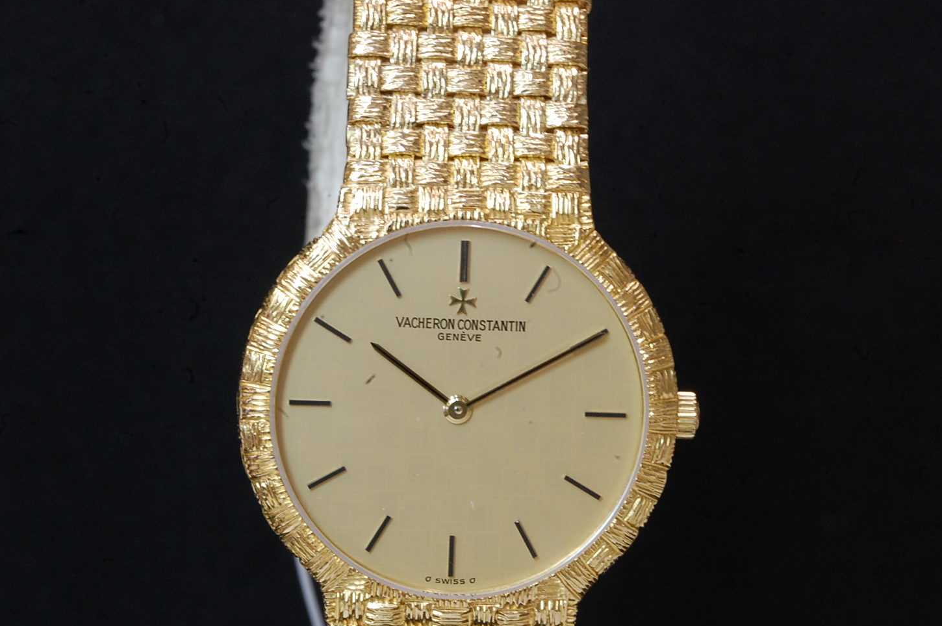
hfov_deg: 14.7
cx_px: 457
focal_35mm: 140
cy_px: 310
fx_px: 3660
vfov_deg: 9.8
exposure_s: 1/6
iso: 800
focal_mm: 90
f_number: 22
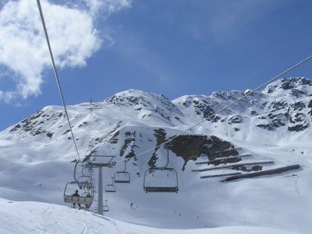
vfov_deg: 26.0
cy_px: 140
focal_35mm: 56
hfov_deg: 33.9
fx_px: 505
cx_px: 221
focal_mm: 5.8
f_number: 5.6
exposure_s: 1/1152
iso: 50
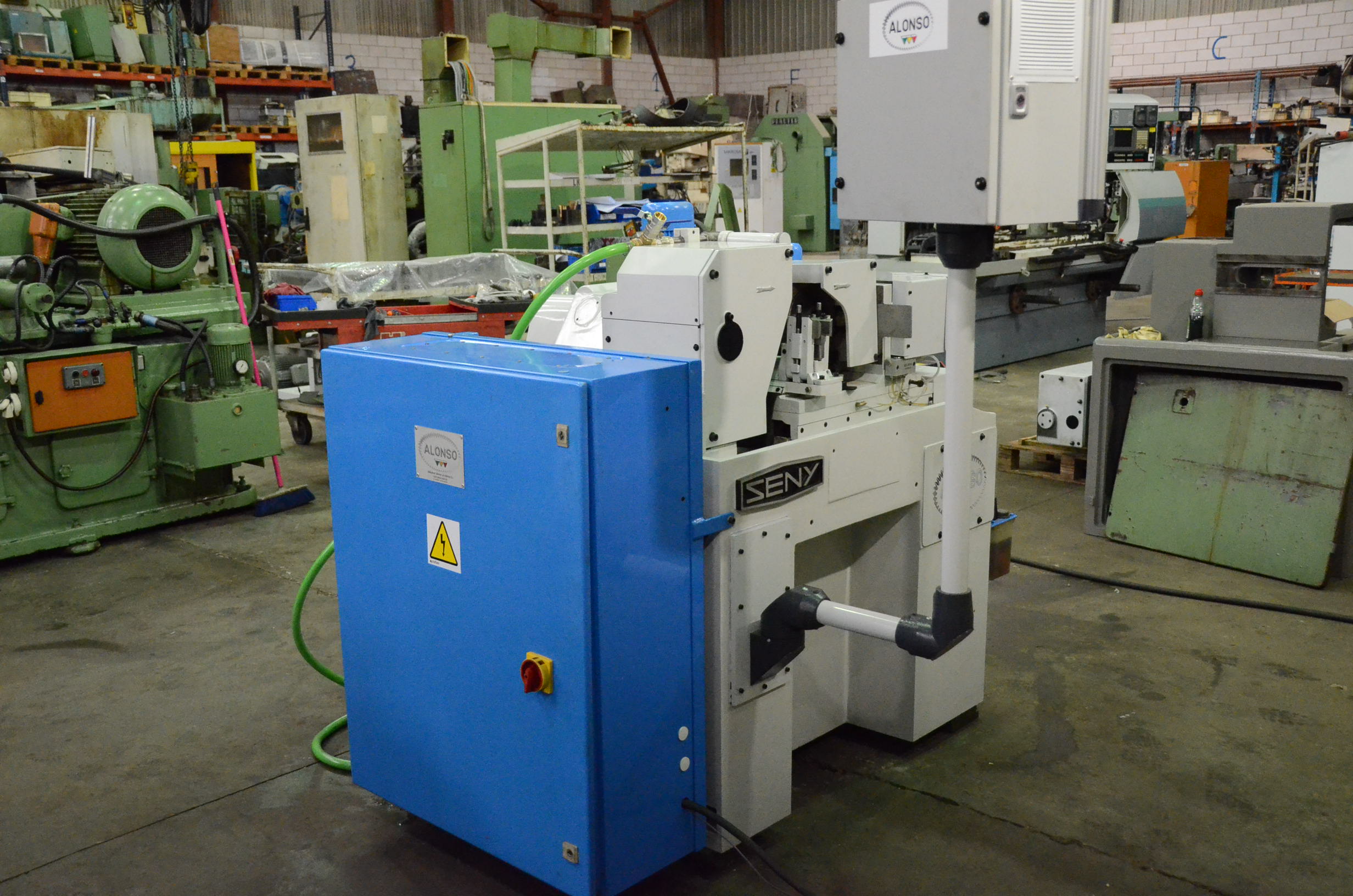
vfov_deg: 36.7
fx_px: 1350
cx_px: 676
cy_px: 448
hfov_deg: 53.2
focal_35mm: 36
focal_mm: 24
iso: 6400
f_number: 3.8
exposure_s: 1/400
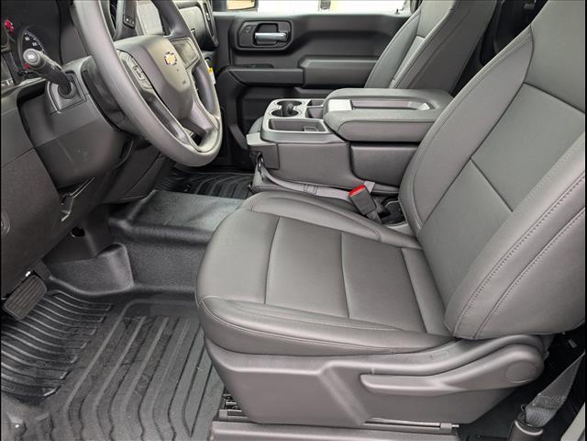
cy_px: 220
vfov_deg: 56.8
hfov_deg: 71.6
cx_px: 294
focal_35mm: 24
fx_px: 407
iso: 72
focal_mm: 6.9
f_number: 1.68
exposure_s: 1/90.1
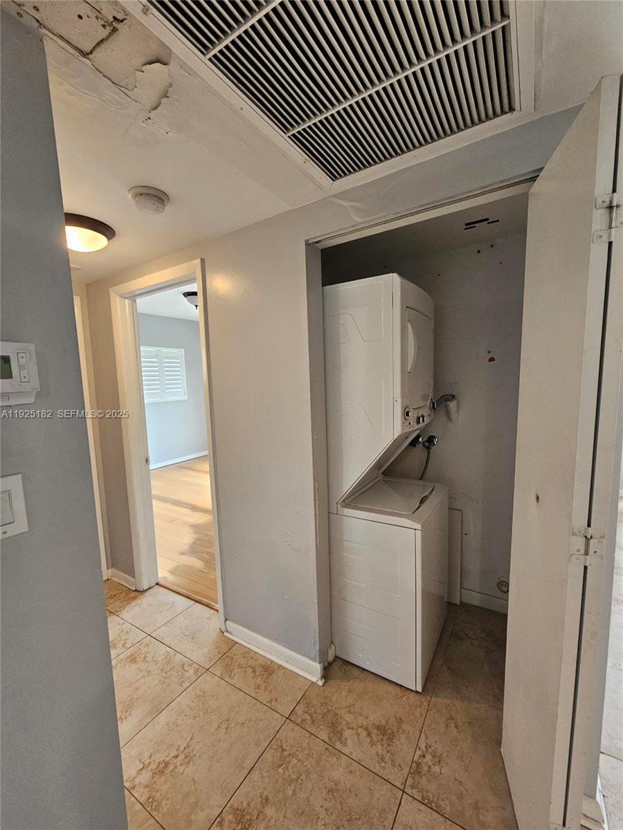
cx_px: 312
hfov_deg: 89.9
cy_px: 415
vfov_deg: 106.2
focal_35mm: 13
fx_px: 312
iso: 250
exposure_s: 1/60
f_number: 2.2
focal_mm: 2.2
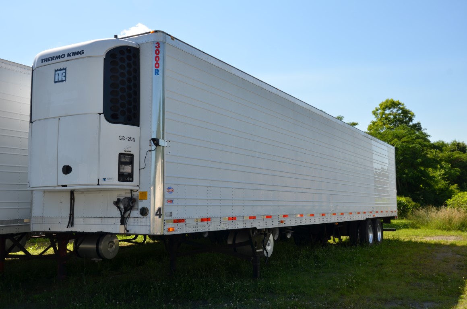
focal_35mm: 39
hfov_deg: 49.6
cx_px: 234
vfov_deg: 34.1
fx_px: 505
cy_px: 154
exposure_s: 1/250
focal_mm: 26
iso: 110
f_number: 8
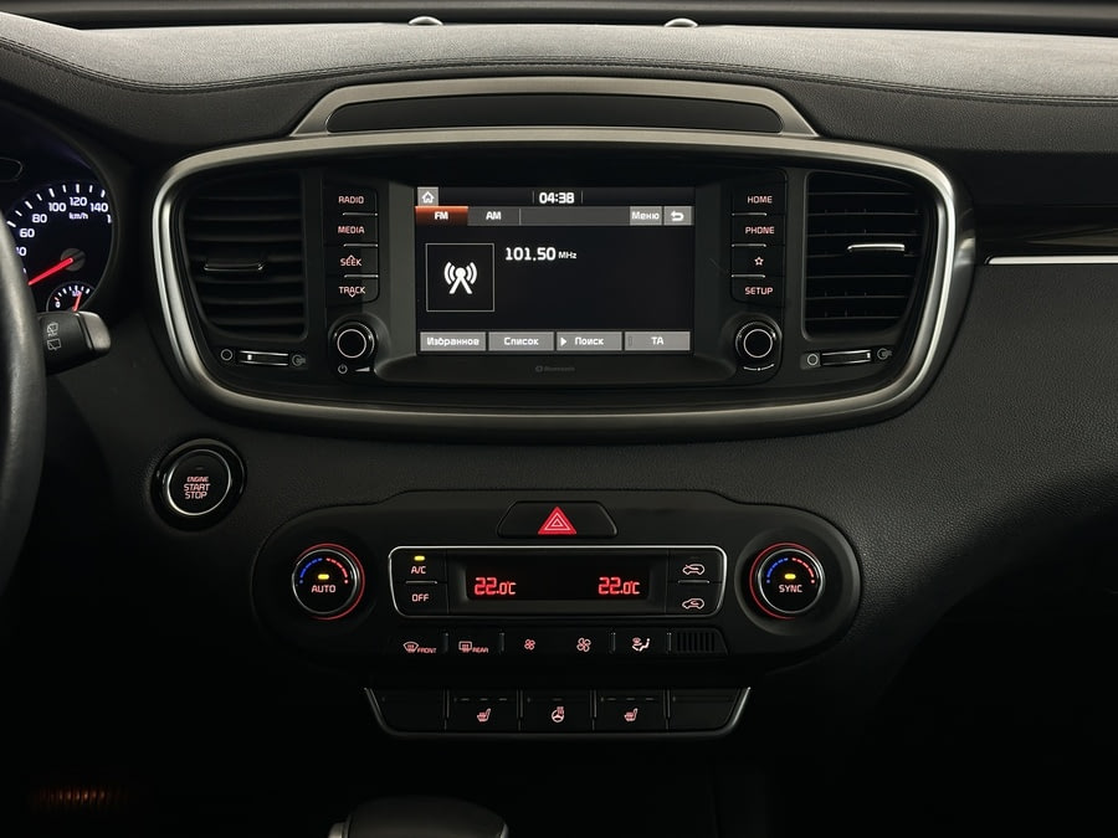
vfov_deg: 30.3
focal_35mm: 48
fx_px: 1550
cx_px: 559
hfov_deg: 39.7
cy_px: 419
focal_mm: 6.86
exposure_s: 1/50
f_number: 1.78
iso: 160
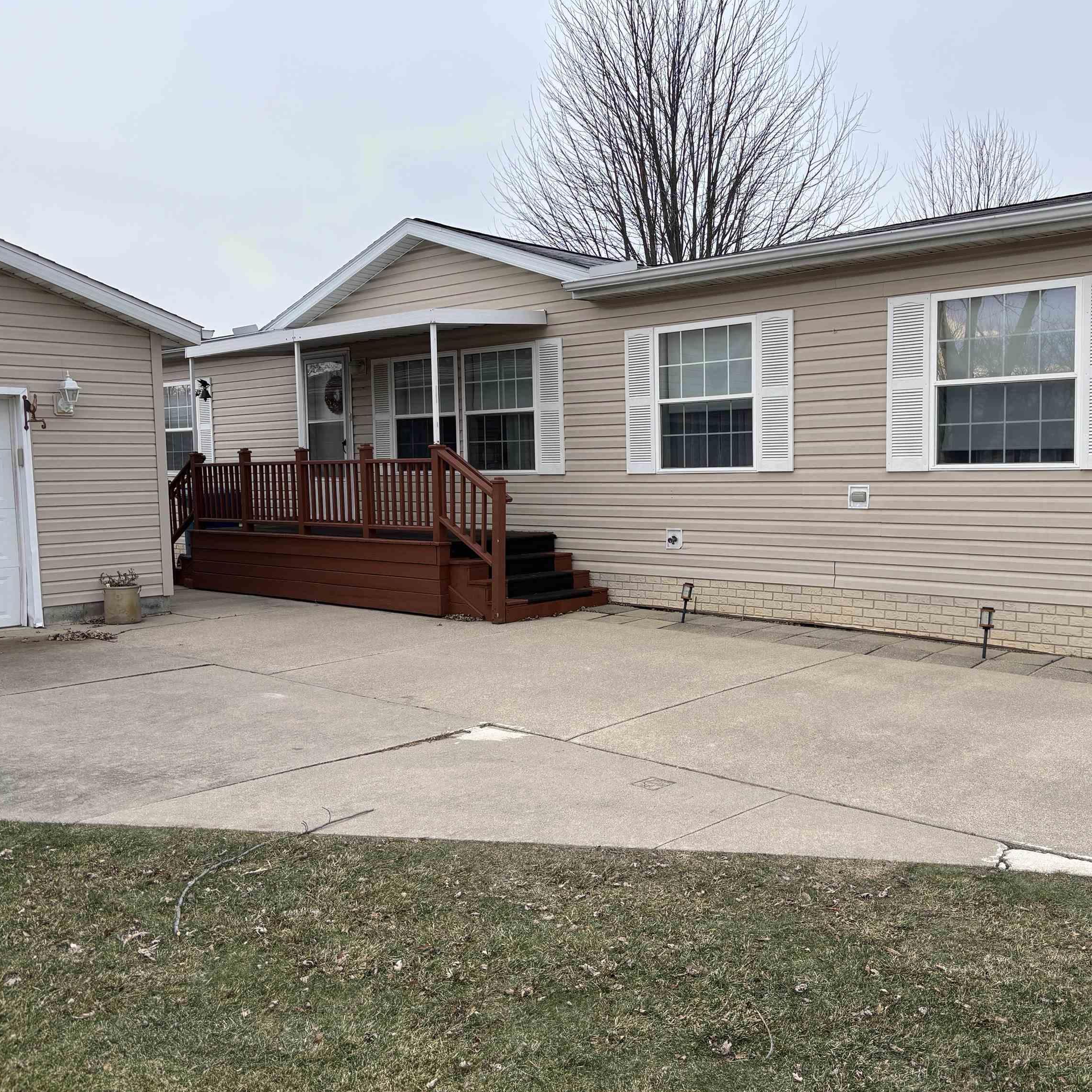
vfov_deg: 52.5
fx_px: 1106
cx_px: 686
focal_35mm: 31
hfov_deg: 51.9
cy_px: 545
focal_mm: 5.96
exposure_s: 1/270
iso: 50
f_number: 1.6
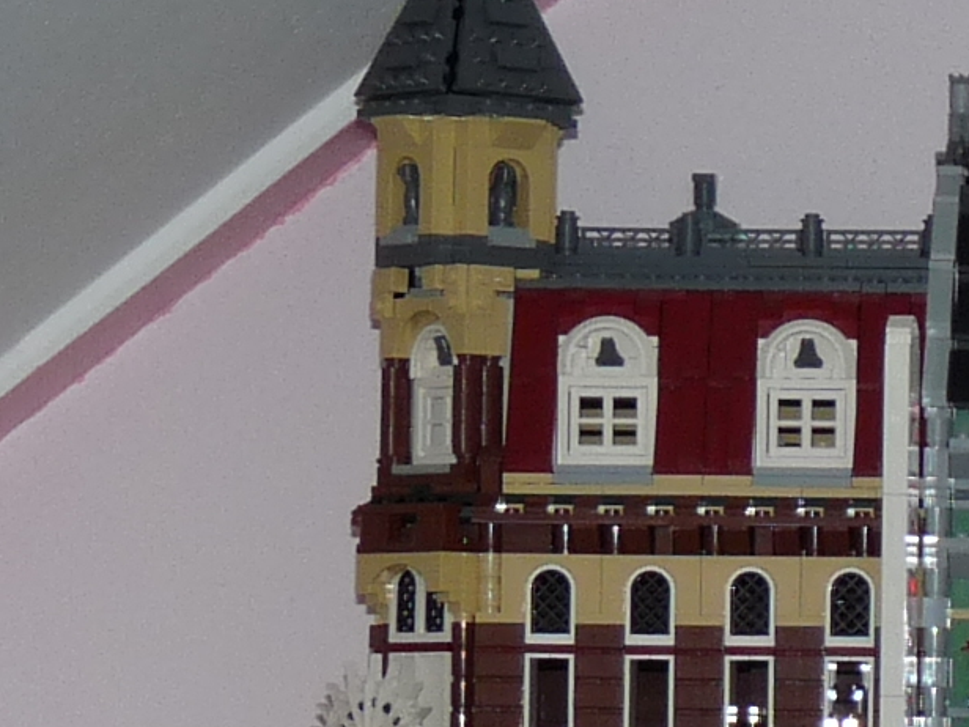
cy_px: 705
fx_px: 8286
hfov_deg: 6.4
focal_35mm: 296
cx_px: 2287
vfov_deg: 5.0
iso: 100
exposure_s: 1/30
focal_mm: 9
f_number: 3.2
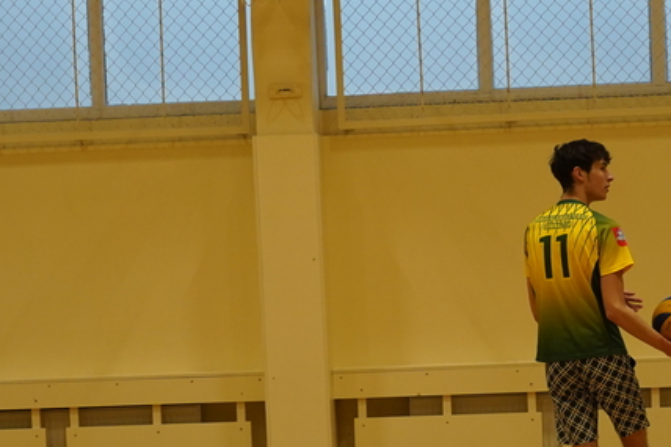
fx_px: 2515
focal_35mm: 135
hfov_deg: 15.2
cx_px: 305
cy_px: 334
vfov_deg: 10.1
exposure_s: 1/160
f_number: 5
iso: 1250
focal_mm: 47
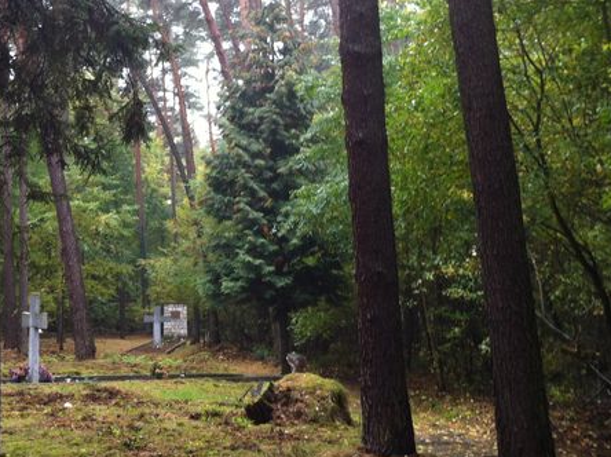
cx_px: 118
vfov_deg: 23.1
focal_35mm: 63
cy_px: 145
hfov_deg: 30.0
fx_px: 1111
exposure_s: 1/15
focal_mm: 3.85
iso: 80
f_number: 2.8
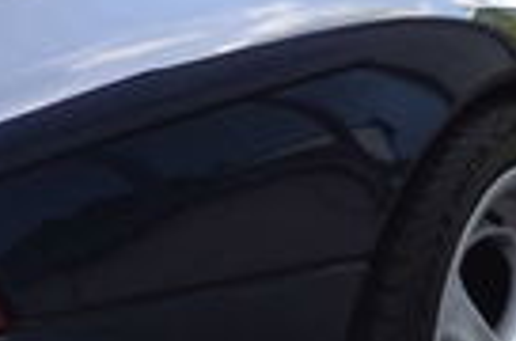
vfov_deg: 5.8
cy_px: 242
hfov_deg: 8.6
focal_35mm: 237
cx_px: -140
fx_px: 3389
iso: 200
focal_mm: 28
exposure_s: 1/60
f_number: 10
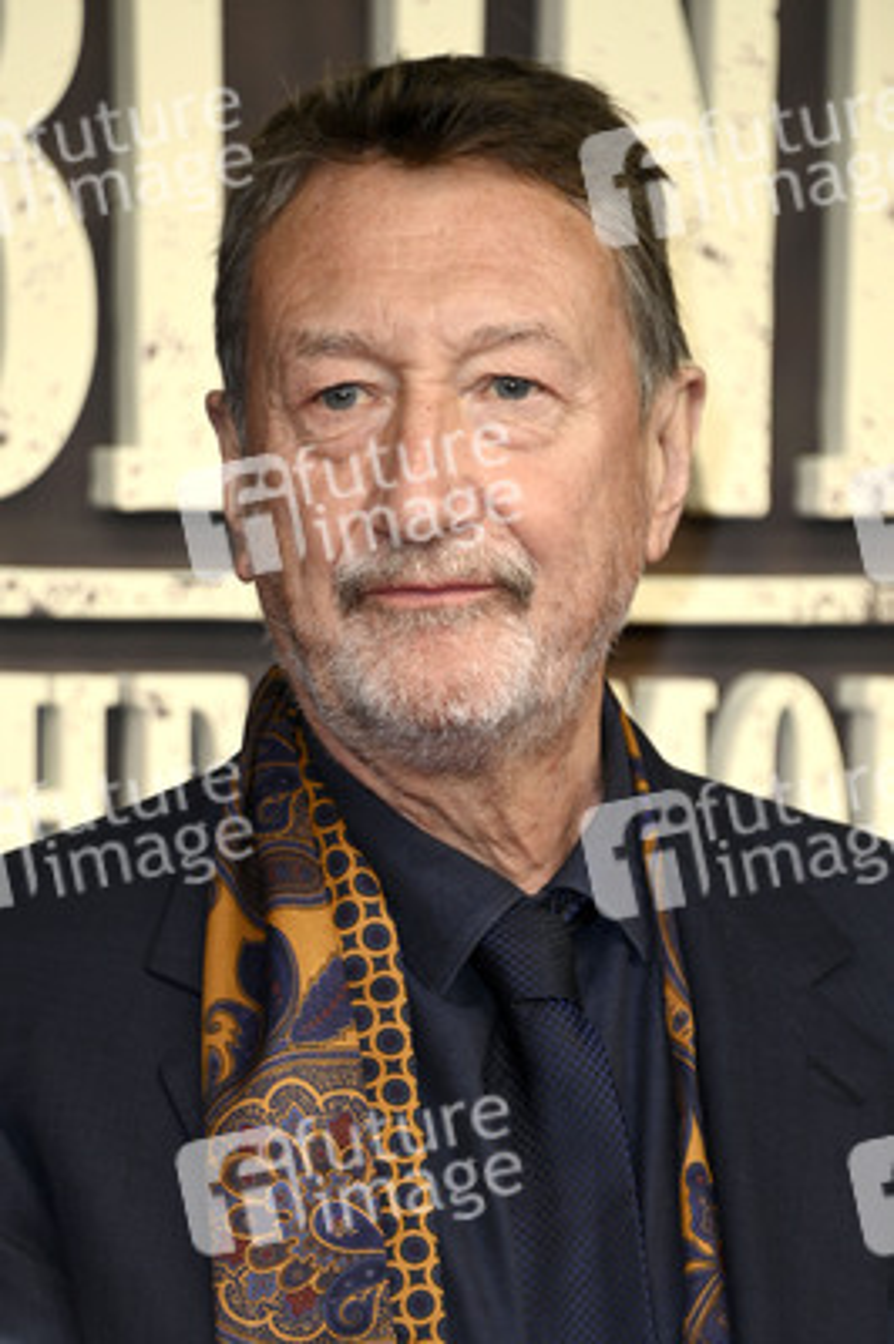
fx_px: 11194
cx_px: 447
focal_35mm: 300
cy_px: 672
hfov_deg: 4.6
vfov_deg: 6.9
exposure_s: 1/250
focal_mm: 300
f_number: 5.6
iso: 500
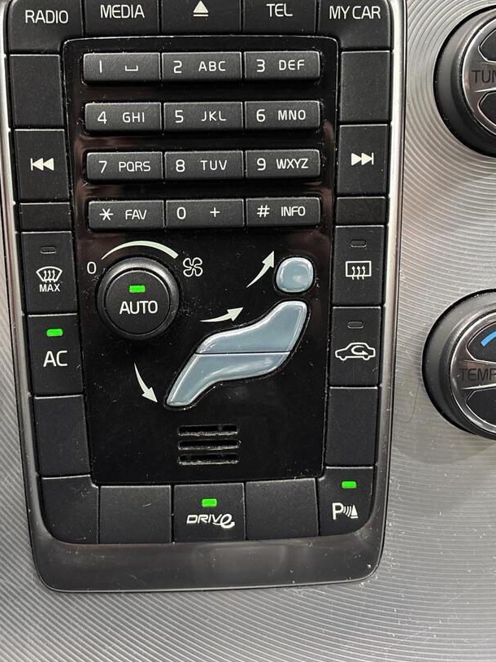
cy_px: 252
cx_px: 203
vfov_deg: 41.0
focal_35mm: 46
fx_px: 879
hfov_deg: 31.4
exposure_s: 1/54
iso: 400
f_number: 1.6
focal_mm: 5.96
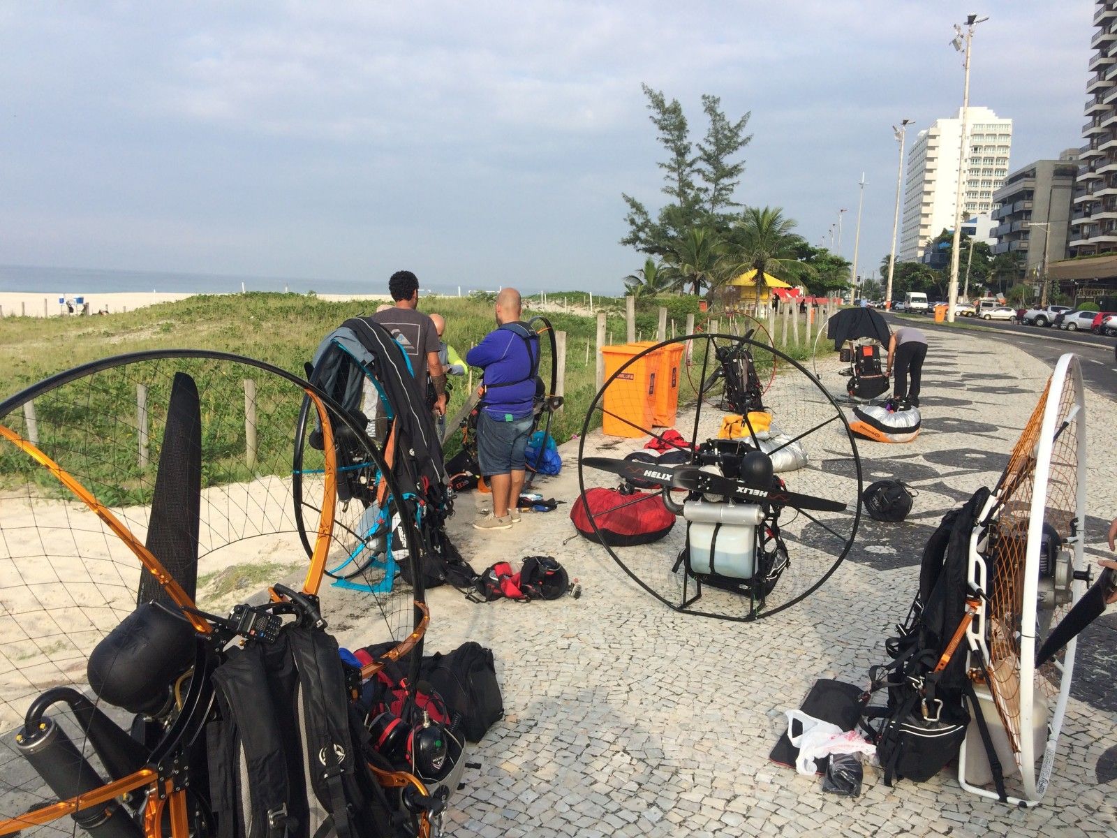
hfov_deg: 61.7
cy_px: 419
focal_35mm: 29
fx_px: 936
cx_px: 558
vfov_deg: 48.2
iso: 32
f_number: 2.2
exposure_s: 1/1520
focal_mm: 4.15
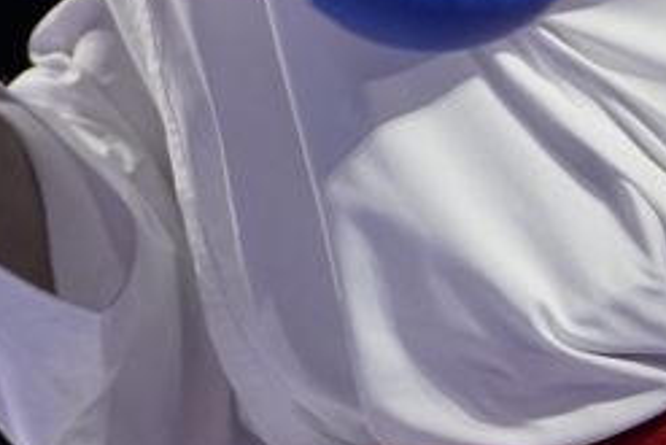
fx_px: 17807
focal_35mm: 962
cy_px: -796
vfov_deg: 1.4
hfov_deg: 2.1
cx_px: -367
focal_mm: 132
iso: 1250
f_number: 2.8
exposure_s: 1/1000
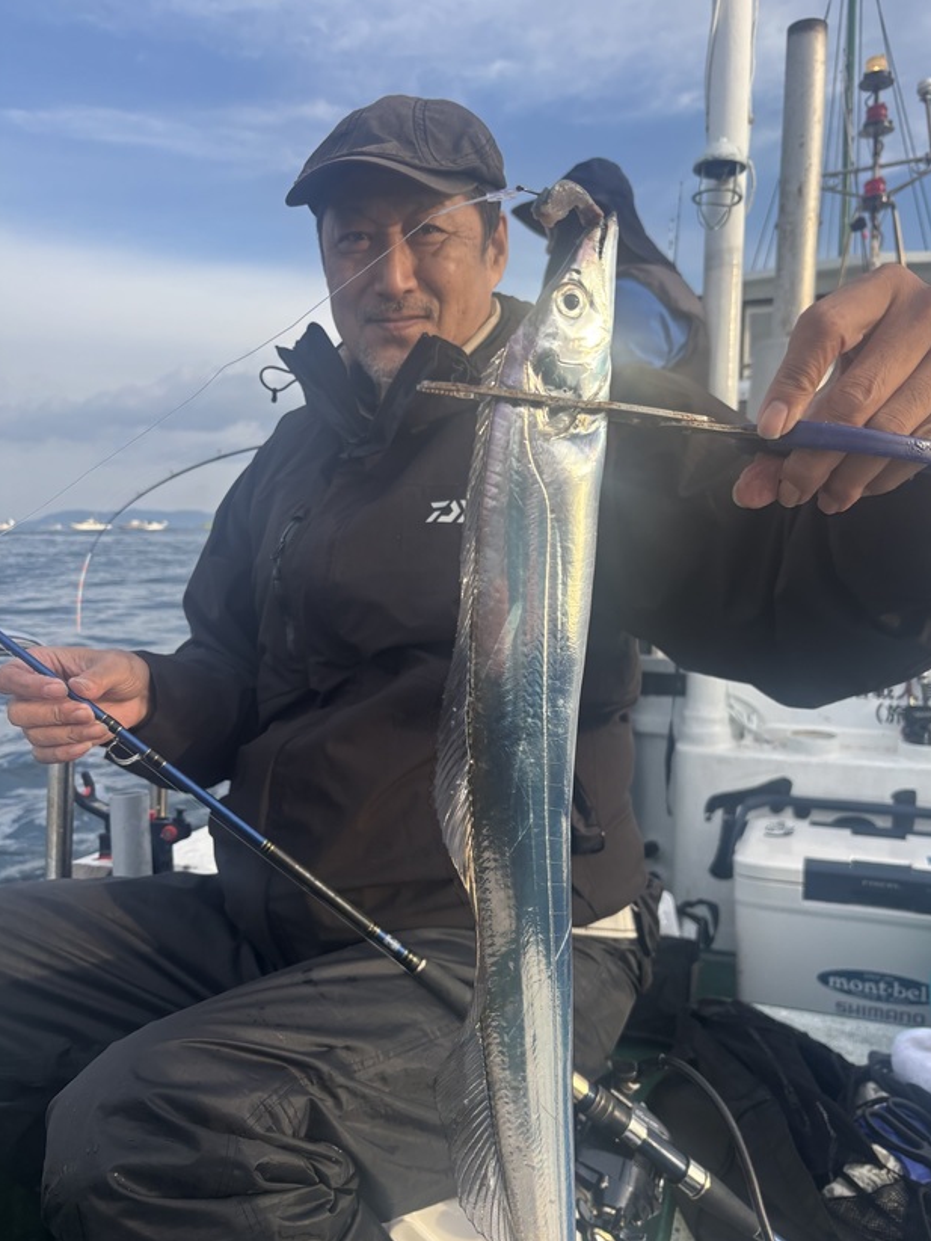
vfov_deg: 65.3
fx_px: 968
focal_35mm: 27
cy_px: 633
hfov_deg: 51.4
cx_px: 475
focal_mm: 5.96
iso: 50
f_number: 1.6
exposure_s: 1/887
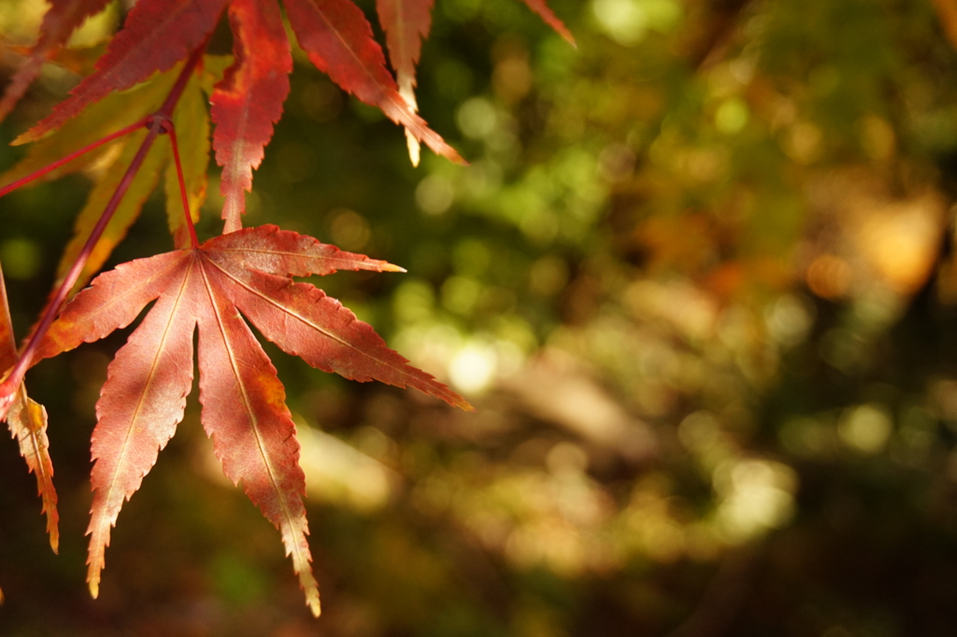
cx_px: 478
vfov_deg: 34.2
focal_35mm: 39
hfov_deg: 49.6
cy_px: 318
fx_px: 1036
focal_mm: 26
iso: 800
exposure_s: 1/800
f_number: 4.5
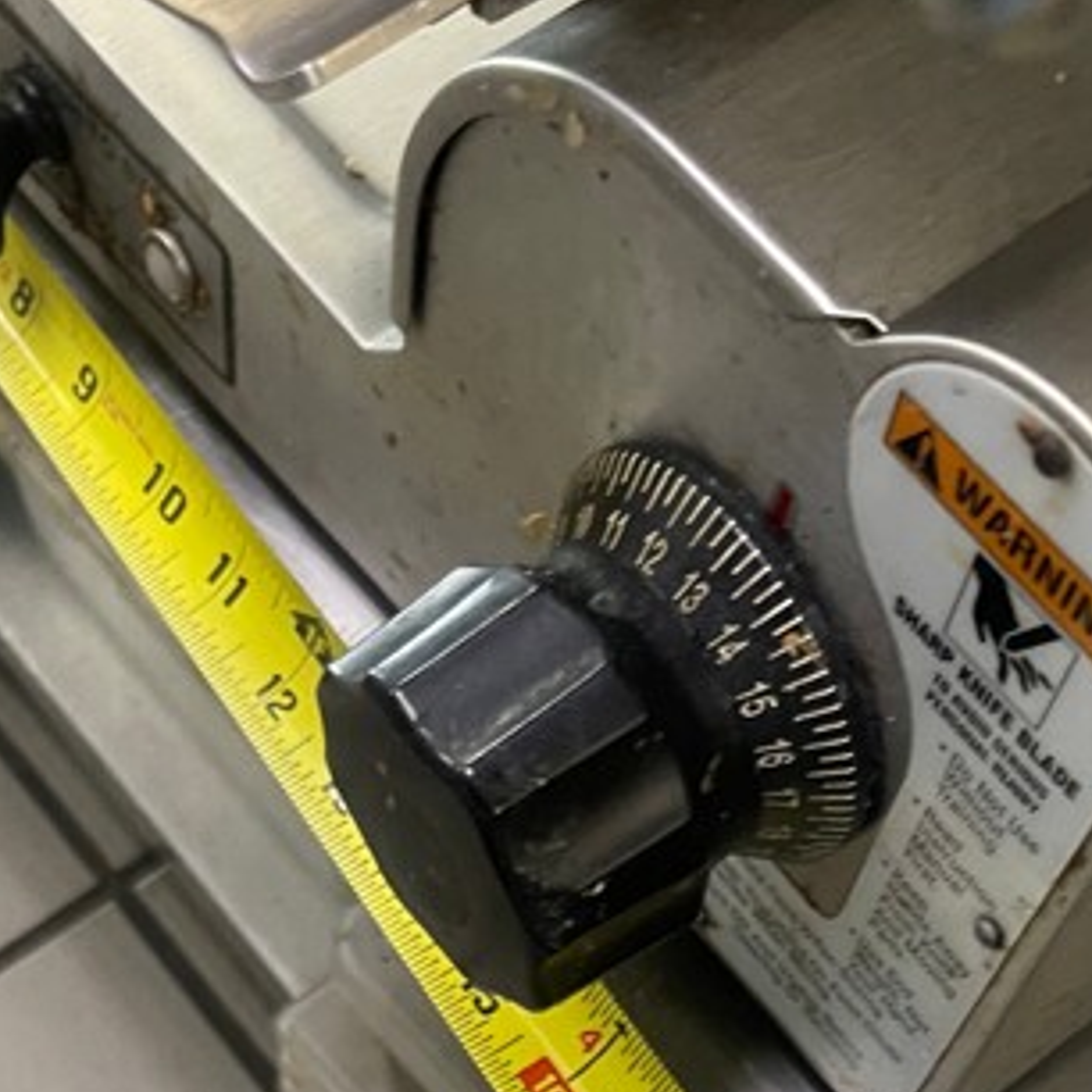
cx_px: 443
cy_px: 1311
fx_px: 2177
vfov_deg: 25.3
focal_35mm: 61
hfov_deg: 28.1
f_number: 1.6
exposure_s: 1/60
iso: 320
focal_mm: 5.1
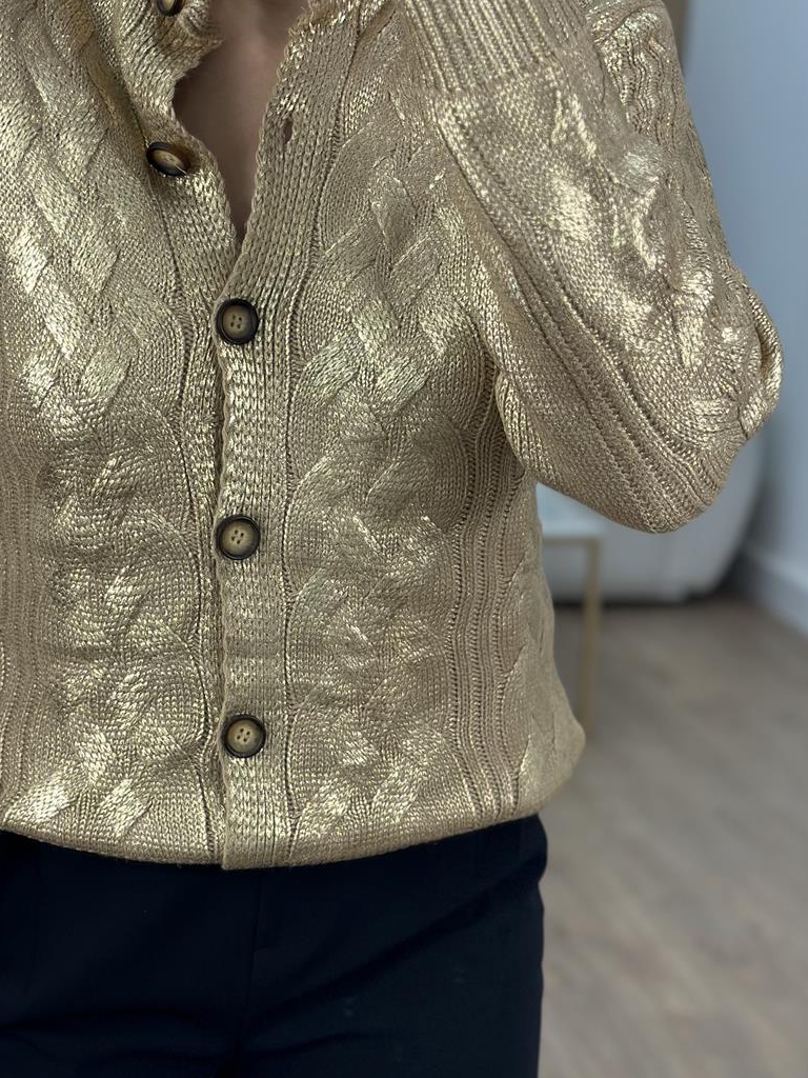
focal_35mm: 75
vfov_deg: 26.0
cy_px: 515
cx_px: 191
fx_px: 2334
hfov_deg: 19.5
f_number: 1.78
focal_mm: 6.86
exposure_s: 1/145
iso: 64
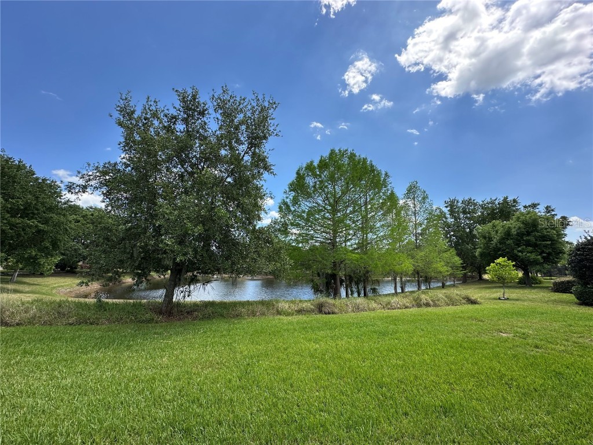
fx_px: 240
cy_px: 222
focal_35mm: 14
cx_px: 296
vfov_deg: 85.7
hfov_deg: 102.1
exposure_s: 1/1092
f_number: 2.2
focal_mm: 2.22
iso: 40
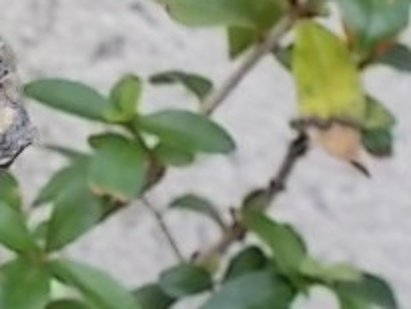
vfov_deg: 18.1
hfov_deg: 22.0
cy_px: 245
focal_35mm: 81
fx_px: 962
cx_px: -102
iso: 80
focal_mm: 4.6
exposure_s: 1/40
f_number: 3.2
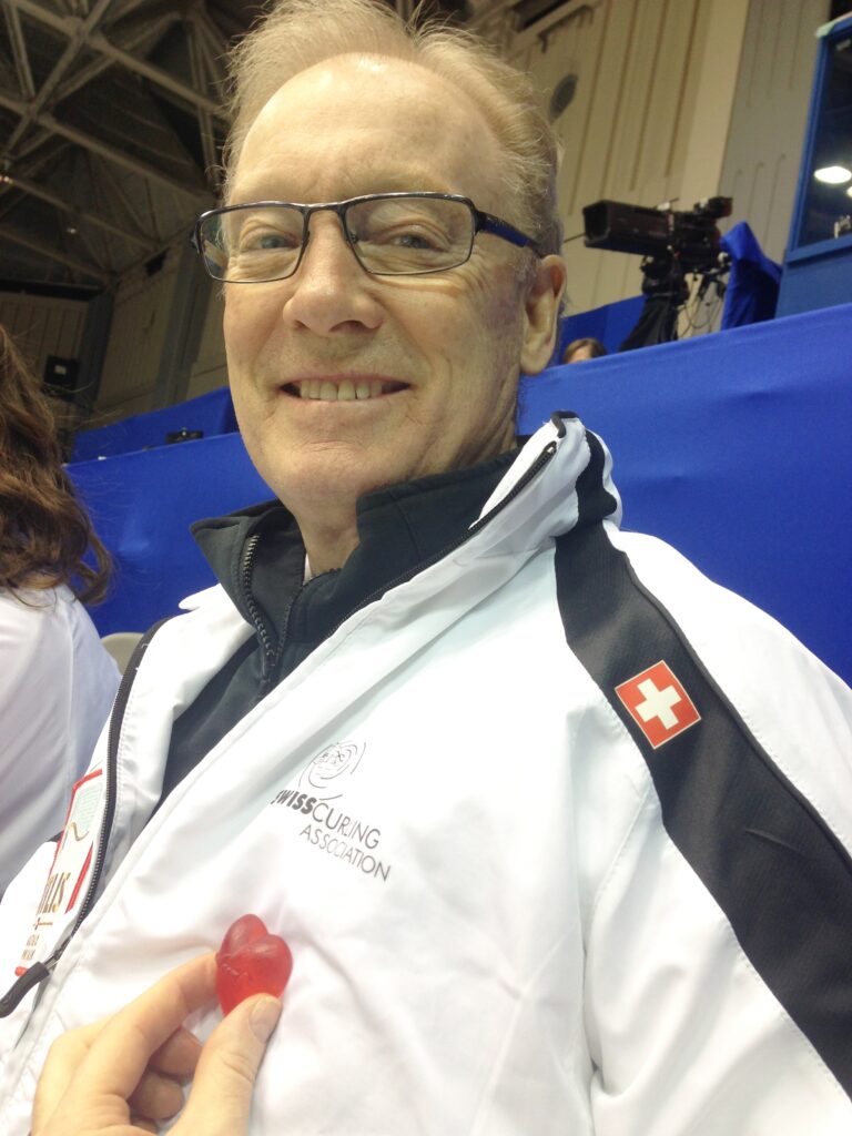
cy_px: 568
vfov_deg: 55.4
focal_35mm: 33
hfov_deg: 42.9
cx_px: 426
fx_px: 1083
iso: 64
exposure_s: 1/40
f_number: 2.4
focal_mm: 4.12
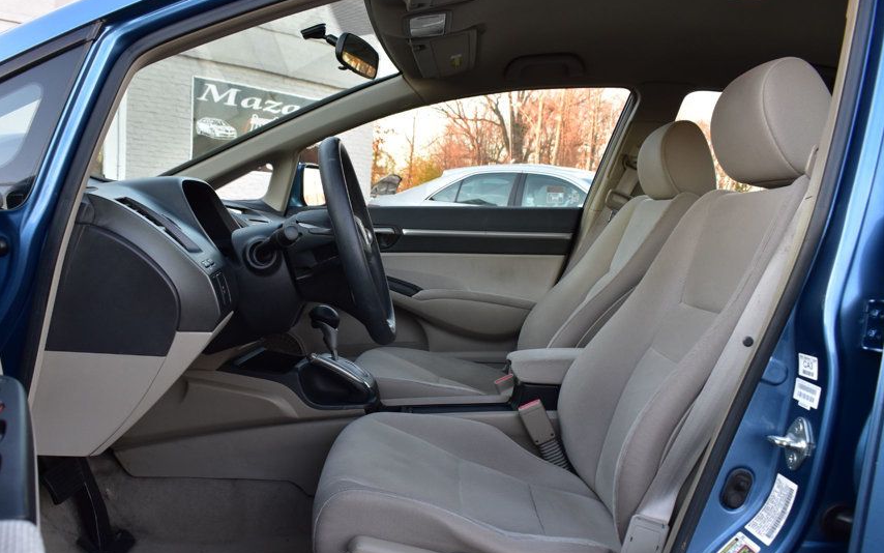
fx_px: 795
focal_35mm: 33
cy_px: 331
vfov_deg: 38.2
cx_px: 380
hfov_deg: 57.9
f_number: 7.1
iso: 400
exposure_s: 1/25
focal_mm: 18
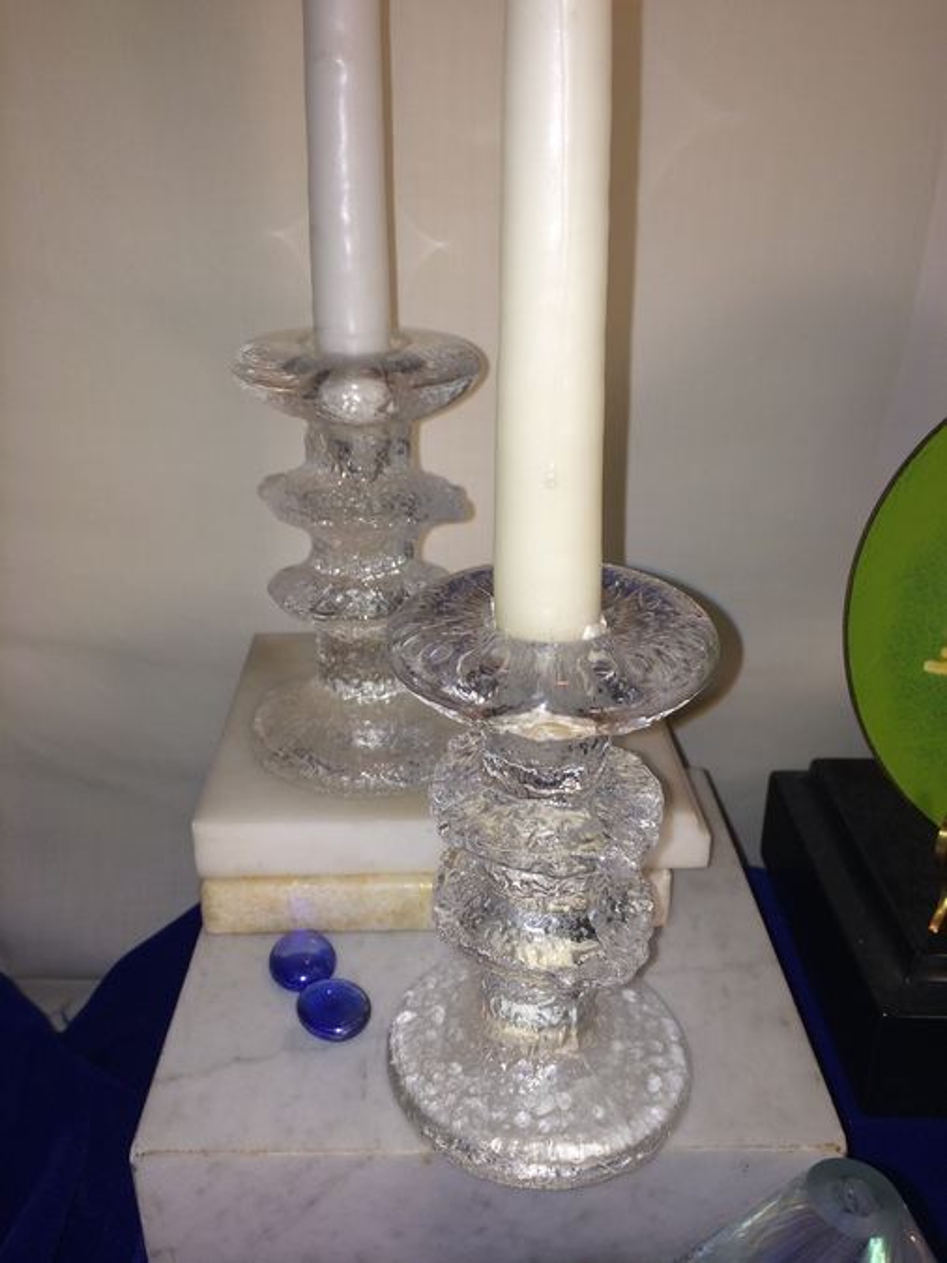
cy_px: 632
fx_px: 1095
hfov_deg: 46.8
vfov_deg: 60.0
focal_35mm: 30
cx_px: 474
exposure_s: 1/94
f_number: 2.2
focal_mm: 4.12
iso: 32
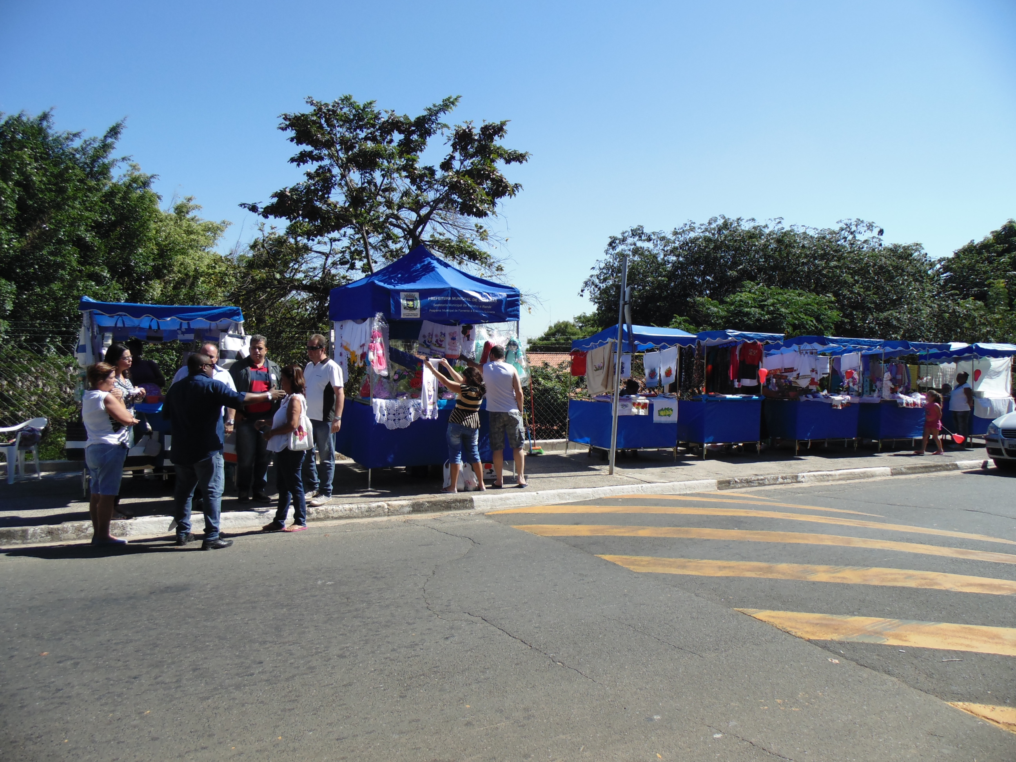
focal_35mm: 25
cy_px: 381
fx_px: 734
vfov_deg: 54.9
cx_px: 508
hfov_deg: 69.4
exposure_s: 1/800
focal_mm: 4.5
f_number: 3.1
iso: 80
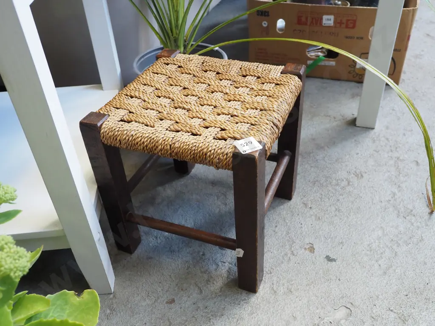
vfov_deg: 44.2
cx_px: 218
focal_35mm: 32
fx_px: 402
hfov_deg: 56.8
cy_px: 163
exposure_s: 1/80
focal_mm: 16
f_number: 5.6
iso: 1600
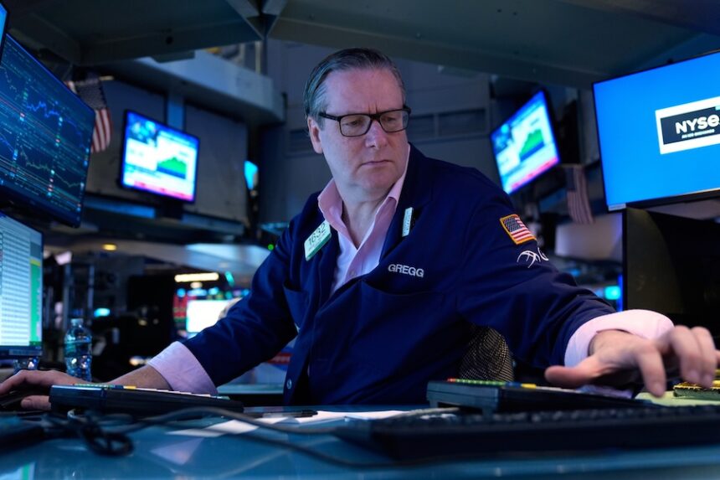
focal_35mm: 33
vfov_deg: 40.0
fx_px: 660
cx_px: 360
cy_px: 240
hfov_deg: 57.2
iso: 2000
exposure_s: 1/90
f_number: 2.8
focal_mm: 33
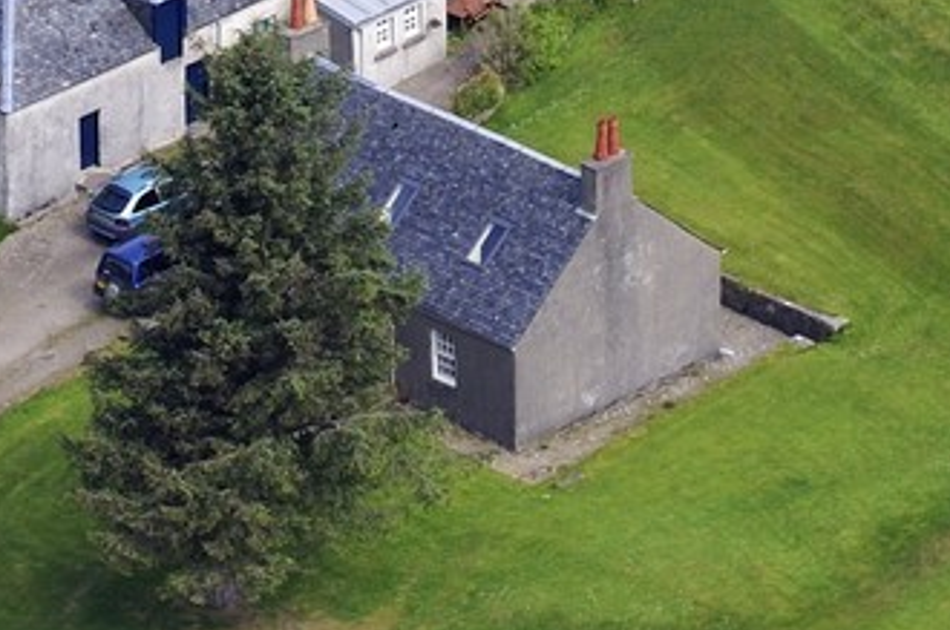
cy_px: -759
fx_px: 25559
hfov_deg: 2.1
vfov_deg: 1.4
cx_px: 1503
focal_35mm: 970
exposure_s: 1/800
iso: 200
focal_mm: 200
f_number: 5
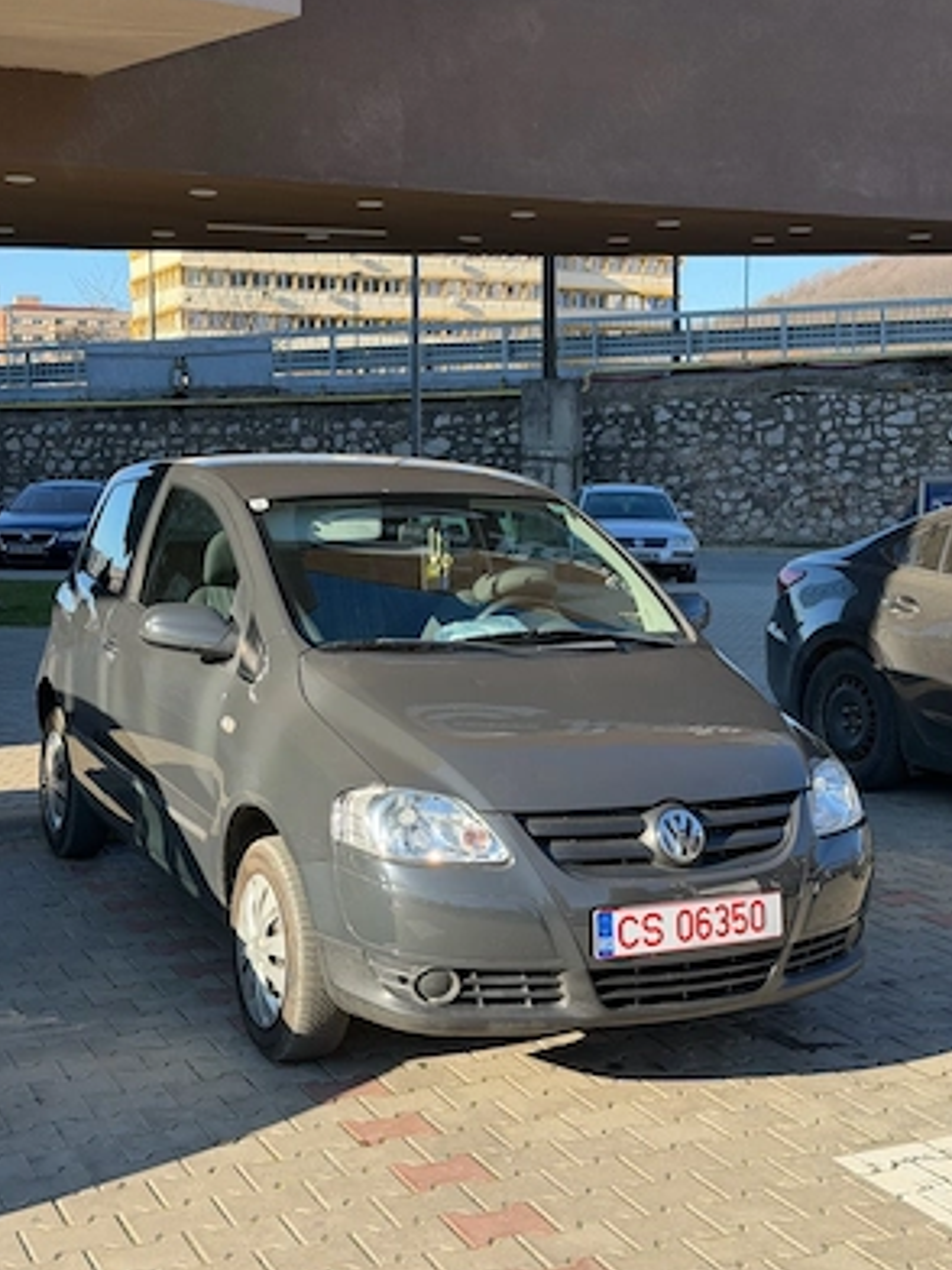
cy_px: 635
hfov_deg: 29.7
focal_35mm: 49
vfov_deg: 38.9
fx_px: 1797
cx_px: 473
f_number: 1.78
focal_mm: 6.76
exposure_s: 1/1429
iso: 100
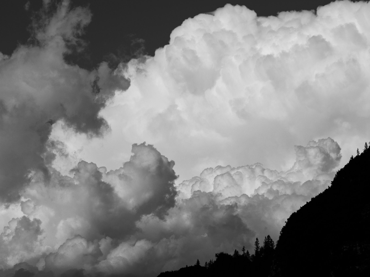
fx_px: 1603
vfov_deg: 9.9
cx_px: 185
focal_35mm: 150
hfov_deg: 13.2
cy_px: 138
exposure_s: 1/2000
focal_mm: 75
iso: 200
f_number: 6.3
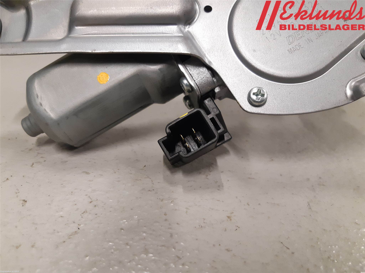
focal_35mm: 26
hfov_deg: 67.3
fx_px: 274
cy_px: 136
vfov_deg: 53.1
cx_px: 182
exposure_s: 1/50
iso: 200
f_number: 1.7
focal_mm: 3.93
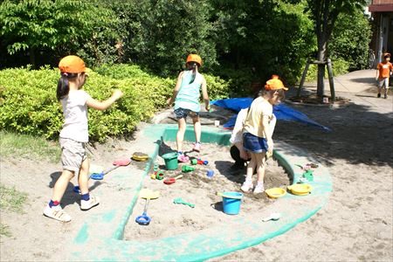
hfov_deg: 49.6
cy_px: 131
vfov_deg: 34.2
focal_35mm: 39
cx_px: 196
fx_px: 426
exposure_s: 1/125
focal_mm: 26
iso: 100
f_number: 8
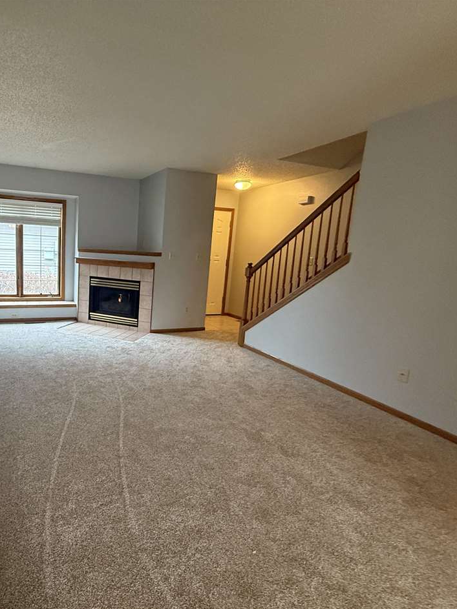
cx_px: 129
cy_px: 307
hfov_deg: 65.5
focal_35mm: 19
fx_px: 335
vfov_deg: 84.7
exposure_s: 1/120
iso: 500
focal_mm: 2.22
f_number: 2.2
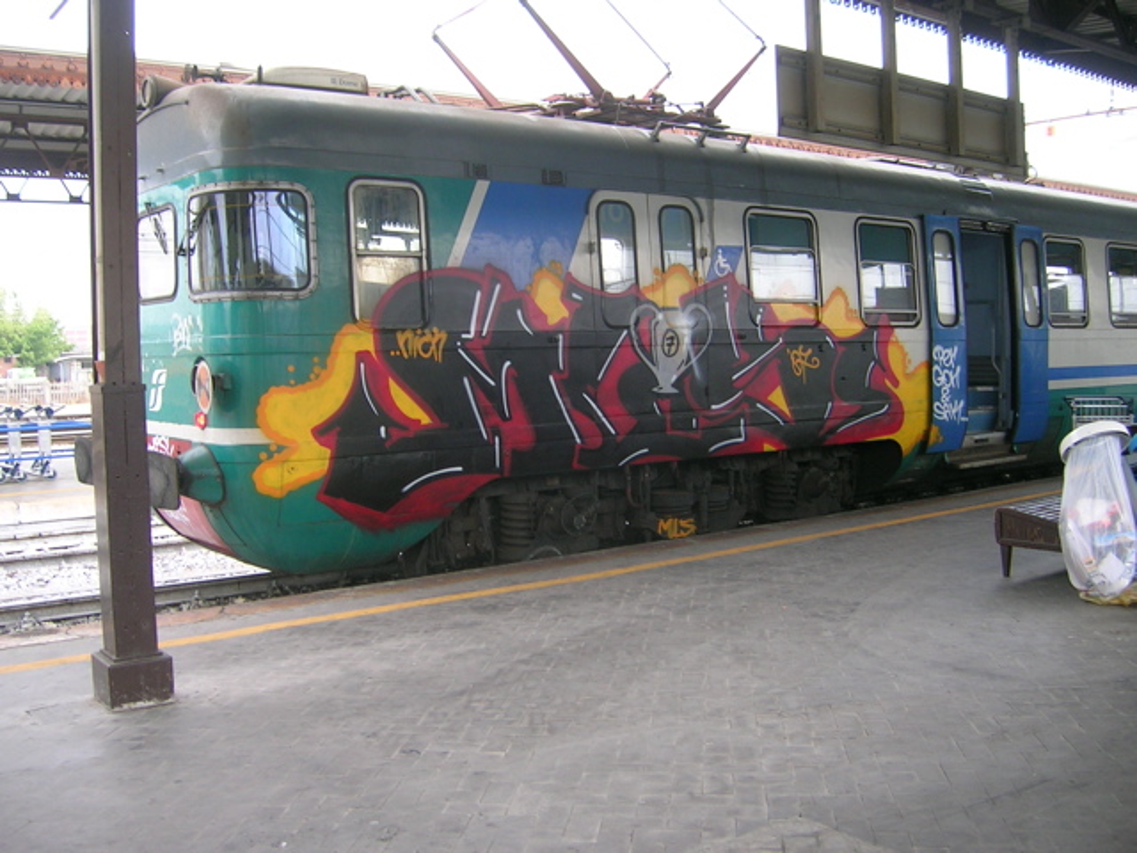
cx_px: 568
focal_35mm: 35
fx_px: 1150
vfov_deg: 40.7
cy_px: 426
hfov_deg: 52.6
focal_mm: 5.4
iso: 50
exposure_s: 1/78.1
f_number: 2.8
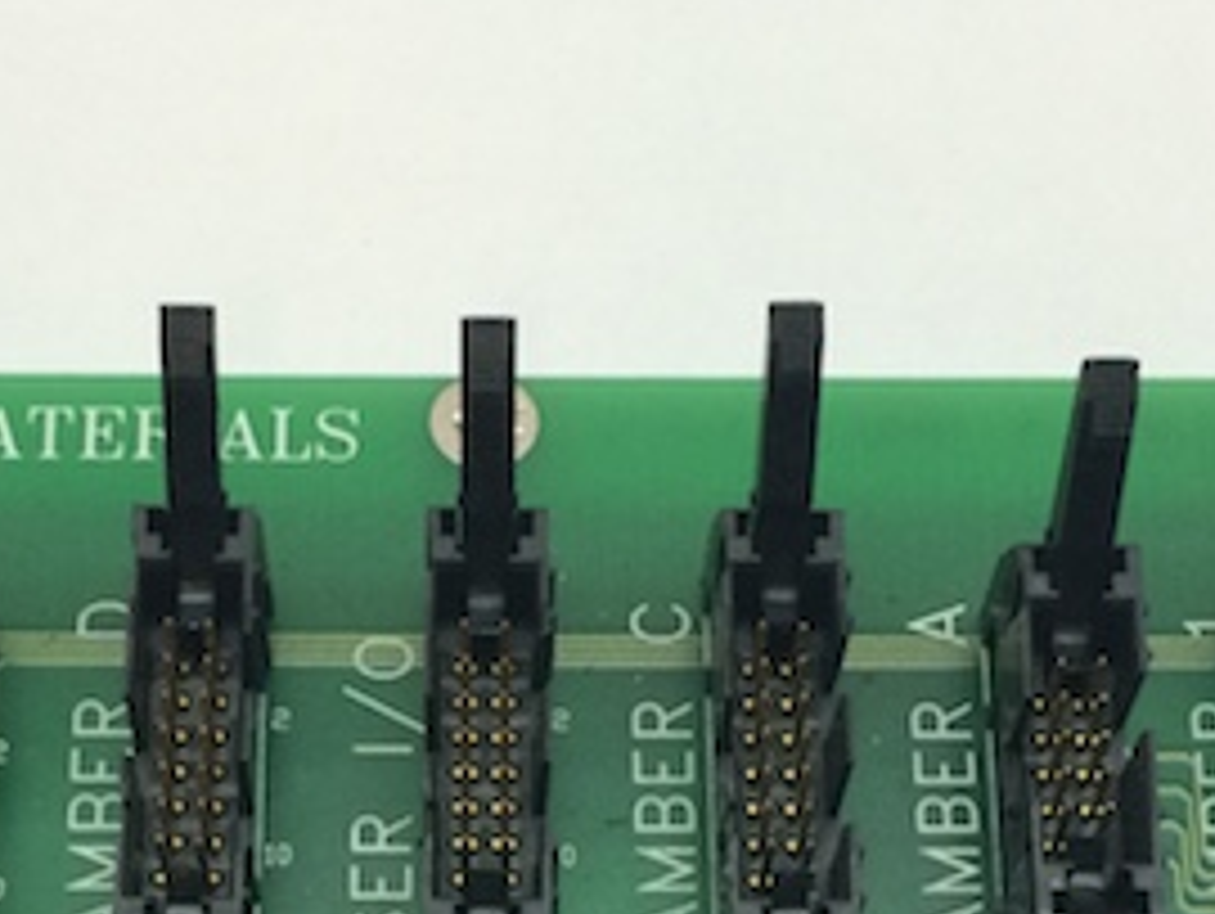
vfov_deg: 16.9
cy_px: 1076
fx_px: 2951
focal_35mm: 84
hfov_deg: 23.2
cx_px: 484
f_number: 2.2
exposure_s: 1/33
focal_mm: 4.15
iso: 64
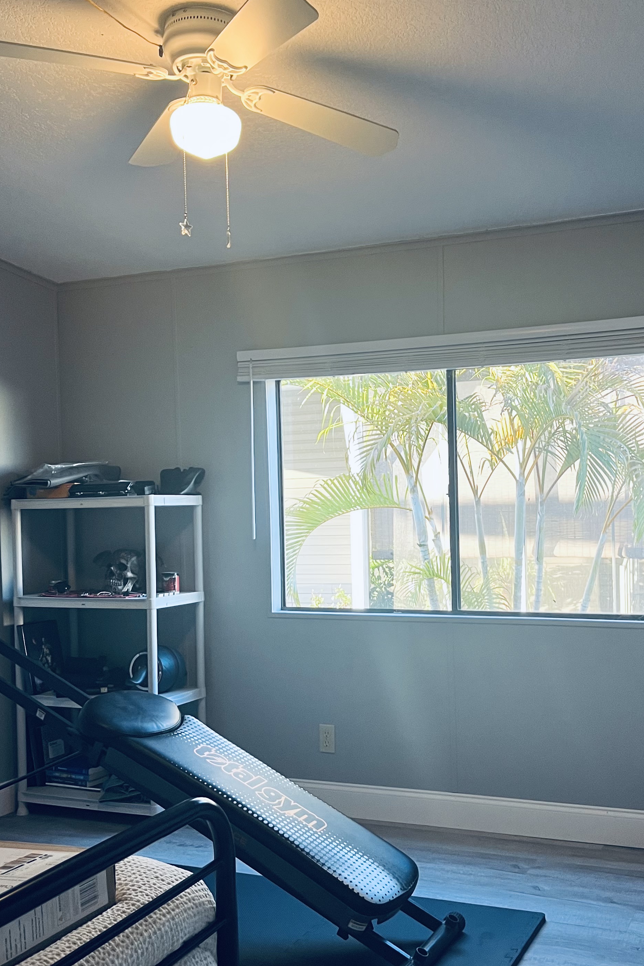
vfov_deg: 49.5
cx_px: 361
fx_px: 1046
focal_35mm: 39
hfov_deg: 34.2
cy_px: 524
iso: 100
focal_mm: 5.1
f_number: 1.6
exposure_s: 1/60
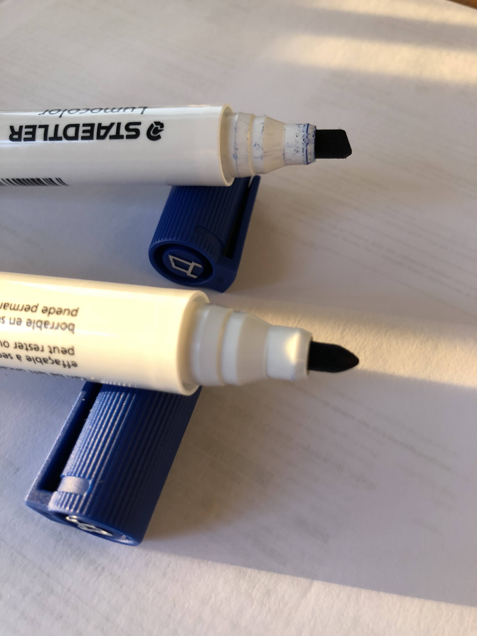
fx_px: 514
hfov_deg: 49.7
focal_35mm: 28
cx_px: 238
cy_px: 318
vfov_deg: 63.4
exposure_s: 1/15
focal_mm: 3.99
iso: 50
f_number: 1.8
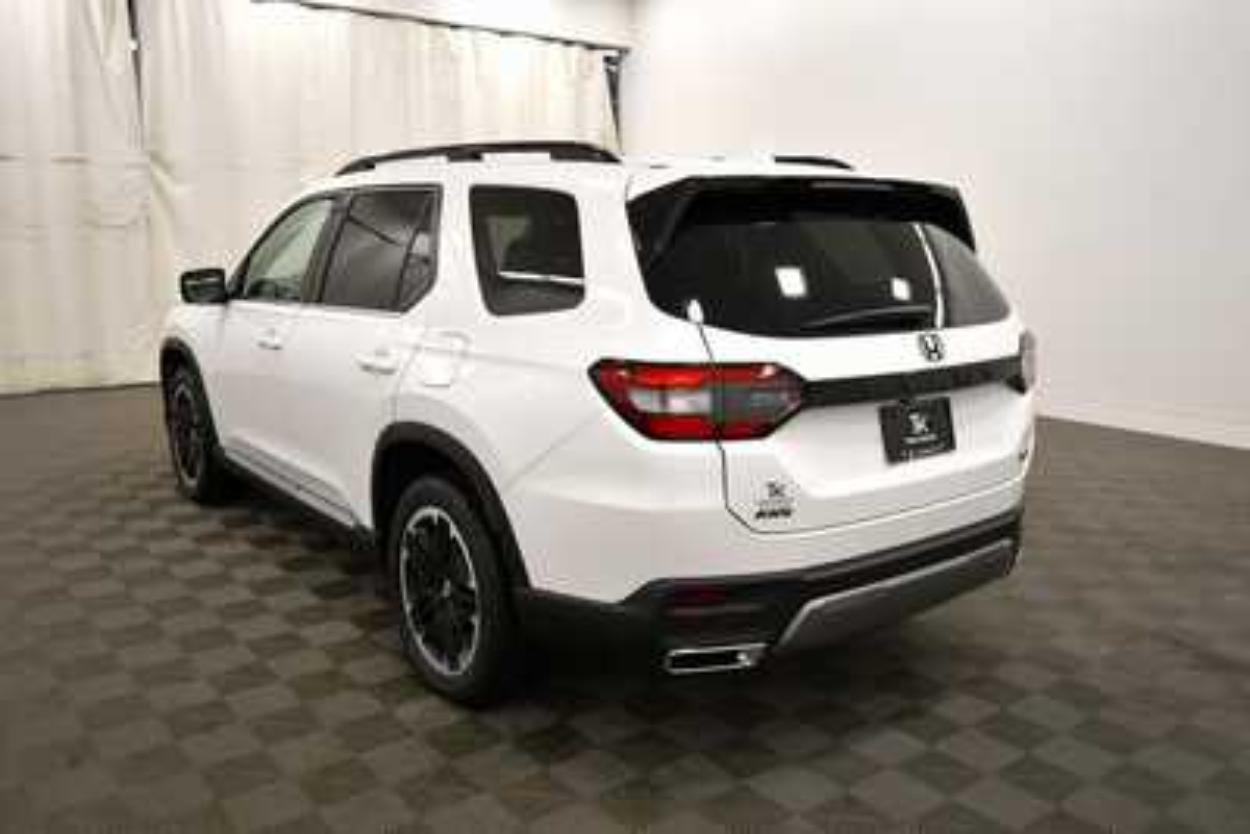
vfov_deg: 43.6
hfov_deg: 61.9
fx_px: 1042
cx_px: 625
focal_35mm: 30
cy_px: 417
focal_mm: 20
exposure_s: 1/200
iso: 800
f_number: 5.6
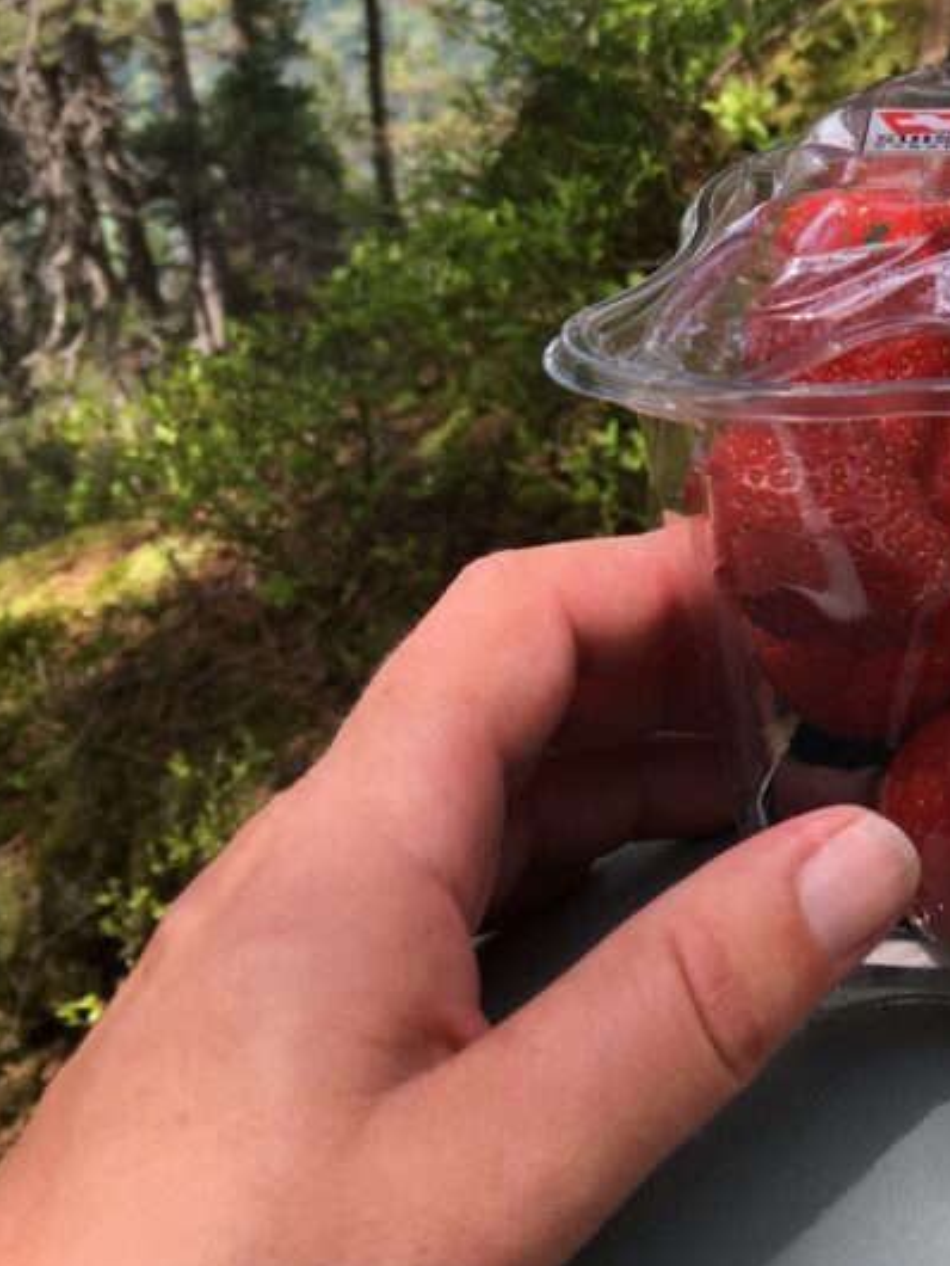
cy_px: 74
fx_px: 2048
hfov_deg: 25.4
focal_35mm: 56
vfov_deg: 32.3
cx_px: 828
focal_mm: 4.15
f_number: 2.2
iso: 25
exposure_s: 1/364
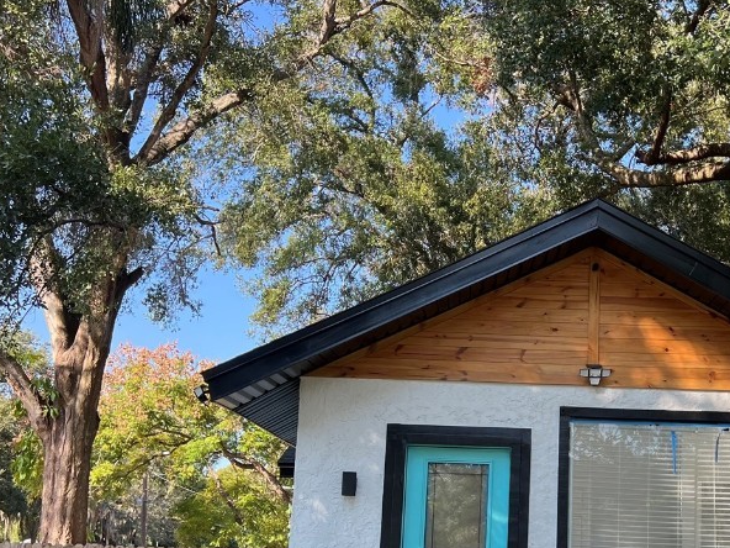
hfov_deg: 41.0
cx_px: 536
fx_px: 949
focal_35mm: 45
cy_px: 454
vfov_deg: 31.2
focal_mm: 5.7
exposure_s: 1/753
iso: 50
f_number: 1.5
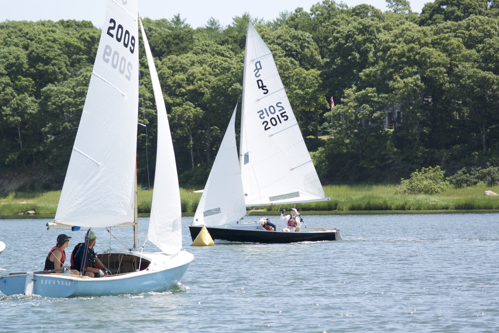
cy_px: 166
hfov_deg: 7.6
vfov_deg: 5.1
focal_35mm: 271
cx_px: 250
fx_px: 3757
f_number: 4.8
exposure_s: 1/640
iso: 160
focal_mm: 100.6
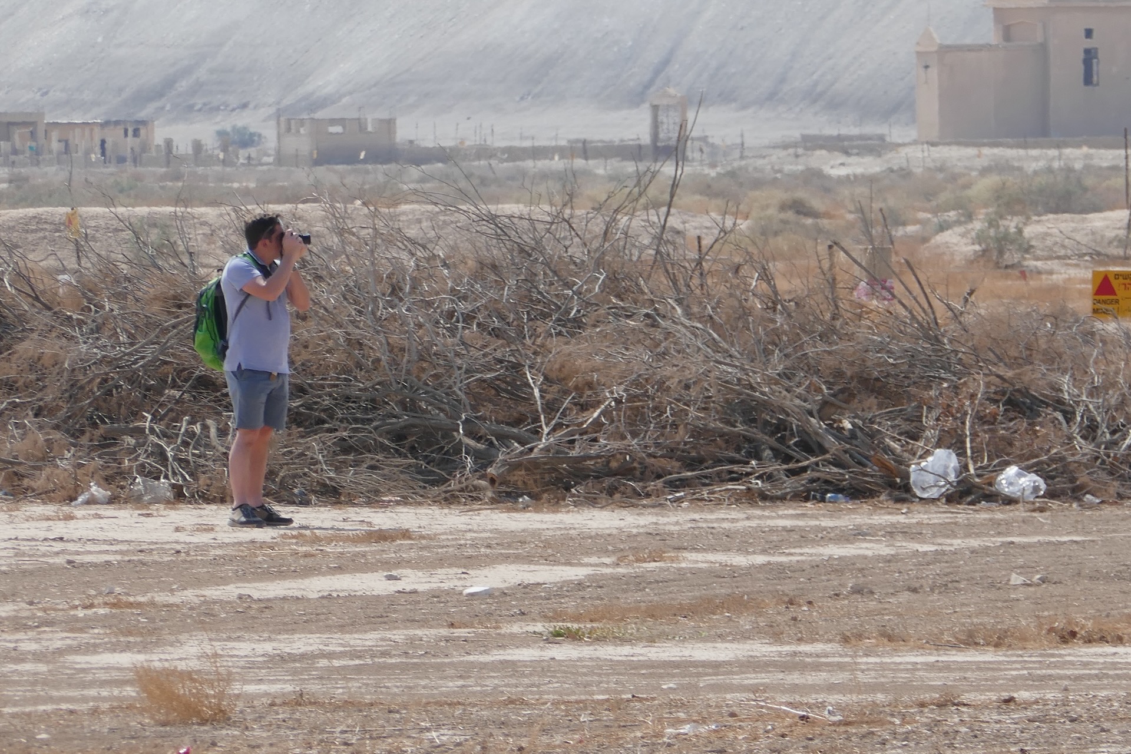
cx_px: 566
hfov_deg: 4.1
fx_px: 15707
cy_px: 377
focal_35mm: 500
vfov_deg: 2.7
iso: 125
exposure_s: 1/500
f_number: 5.9
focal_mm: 91
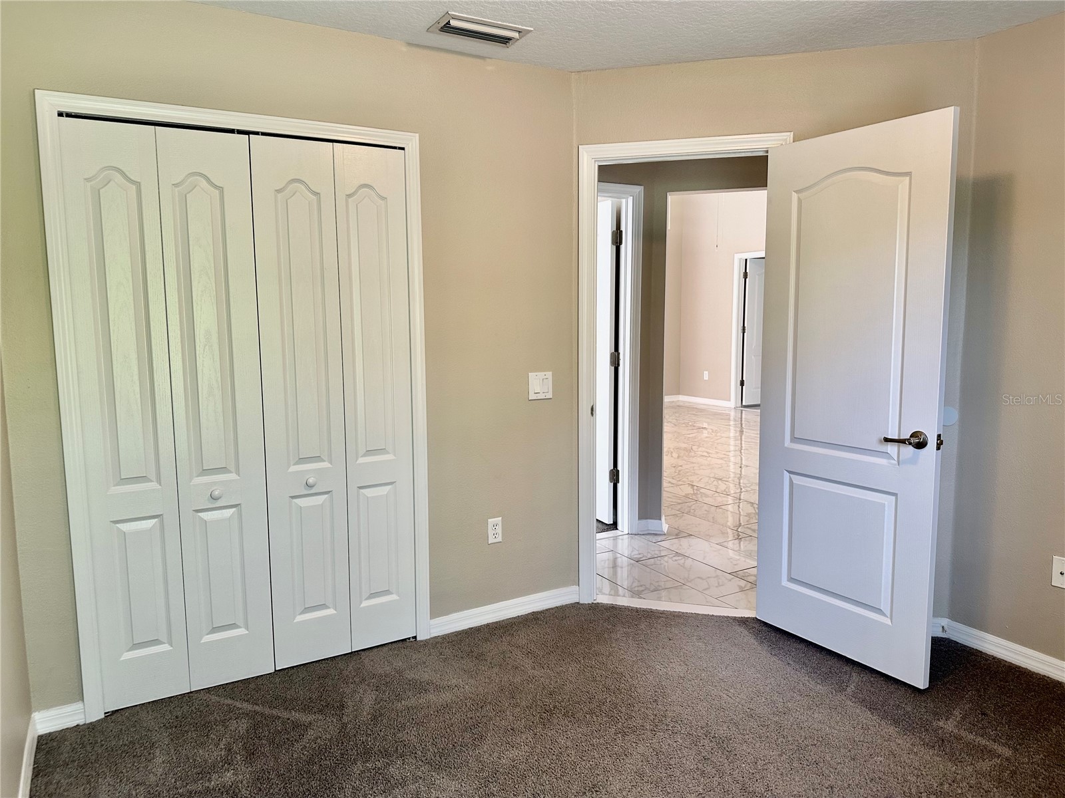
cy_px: 399
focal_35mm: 24
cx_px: 532
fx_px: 738
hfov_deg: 71.6
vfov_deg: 56.8
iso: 160
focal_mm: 6.86
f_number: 1.78
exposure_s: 1/120
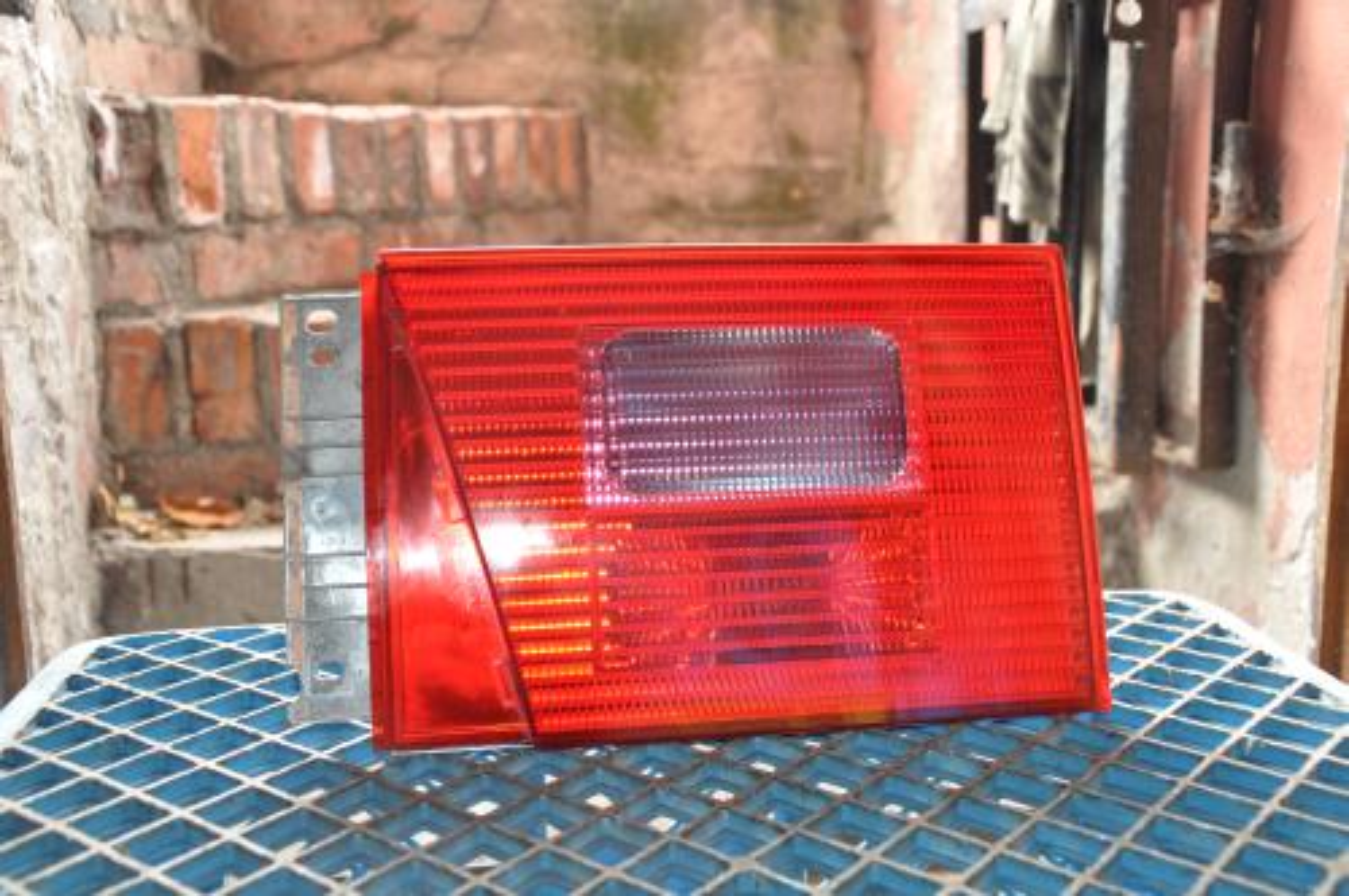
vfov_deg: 34.1
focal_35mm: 39
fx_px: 1460
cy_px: 448
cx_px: 674
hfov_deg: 49.6
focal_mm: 26
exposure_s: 1/30
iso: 400
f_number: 4
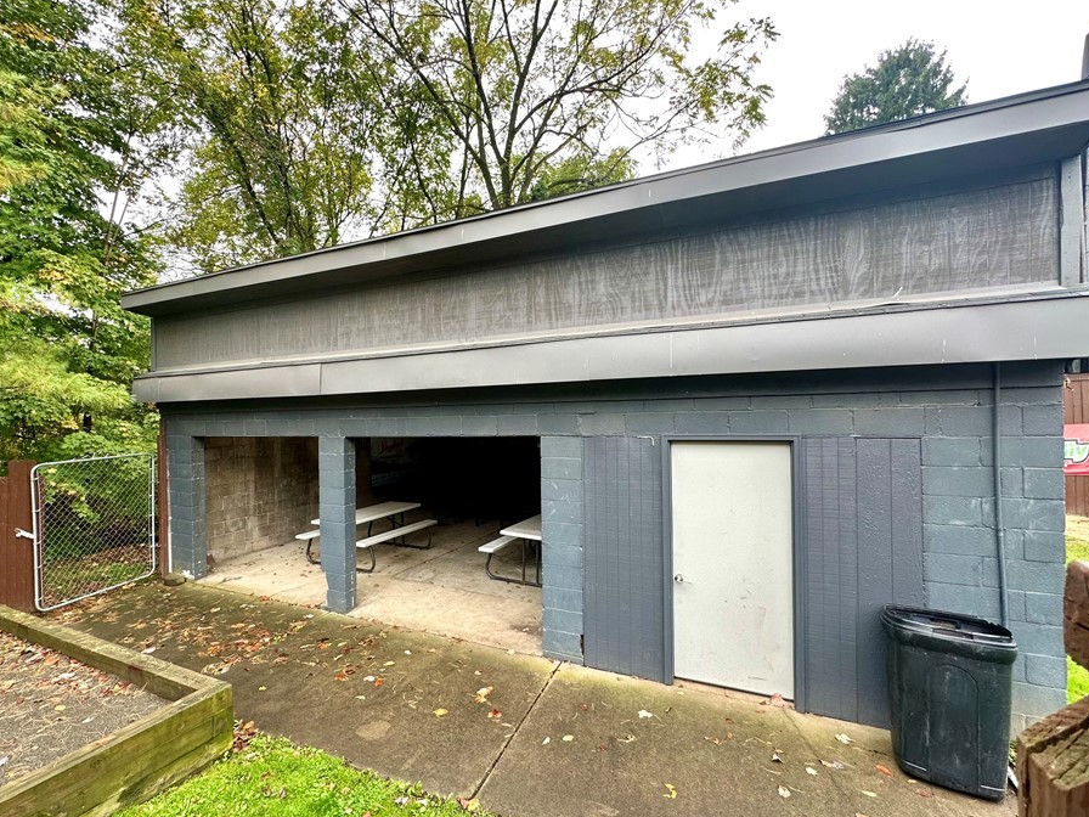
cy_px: 418
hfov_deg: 94.3
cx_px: 503
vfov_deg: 78.1
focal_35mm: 16
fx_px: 503
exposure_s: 1/99
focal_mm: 2.22
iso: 80
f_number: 2.2
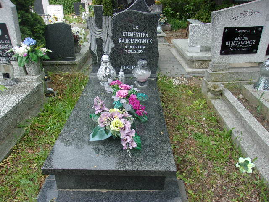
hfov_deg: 65.3
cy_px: 101
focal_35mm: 27
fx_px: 210
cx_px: 134
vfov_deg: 51.4
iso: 80
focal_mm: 4.9
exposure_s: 1/340
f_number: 3
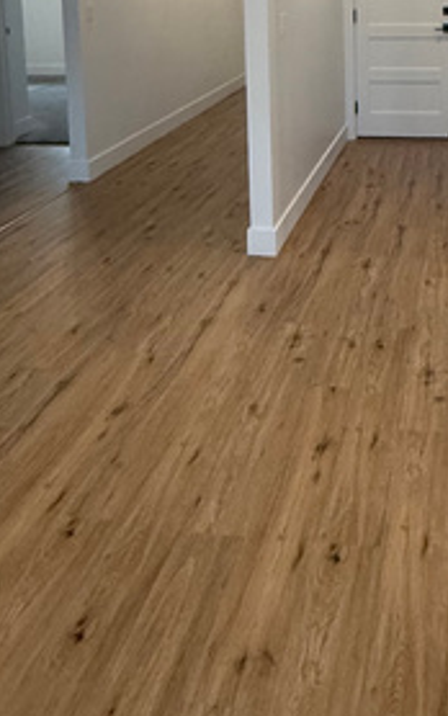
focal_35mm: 41
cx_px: 345
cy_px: 52
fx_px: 800
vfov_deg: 43.4
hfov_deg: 30.7
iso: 320
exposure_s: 1/120
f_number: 2.2
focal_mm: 2.22
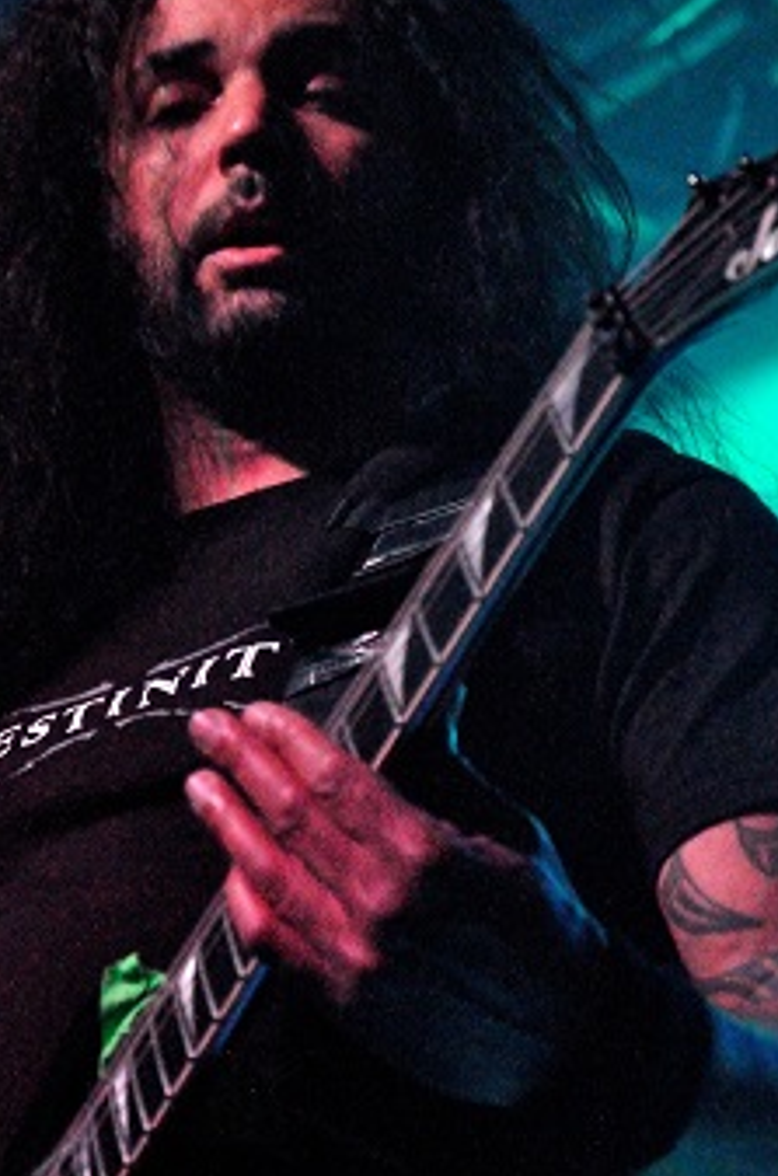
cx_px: 256
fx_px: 5335
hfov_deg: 8.3
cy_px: 370
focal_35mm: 164
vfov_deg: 12.6
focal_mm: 75
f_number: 5.3
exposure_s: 1/60
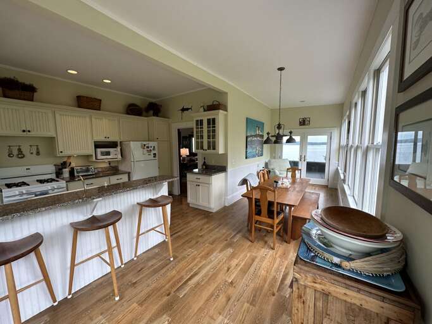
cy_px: 162
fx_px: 175
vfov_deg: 85.7
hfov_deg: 102.1
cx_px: 216
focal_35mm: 14
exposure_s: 1/120
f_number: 2.2
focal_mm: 2.22
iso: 64
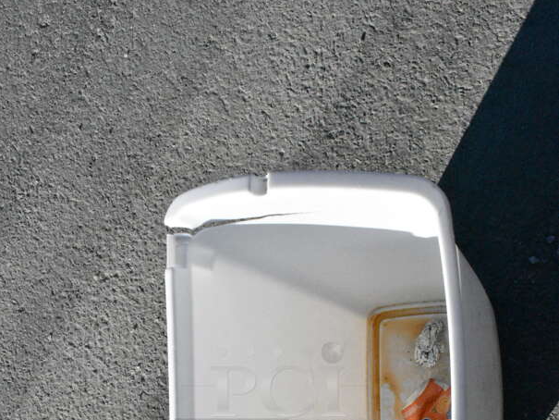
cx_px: 278
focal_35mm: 46
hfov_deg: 41.5
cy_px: 390
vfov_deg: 30.1
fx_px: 739
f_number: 25
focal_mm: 21
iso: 6400
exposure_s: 1/2500
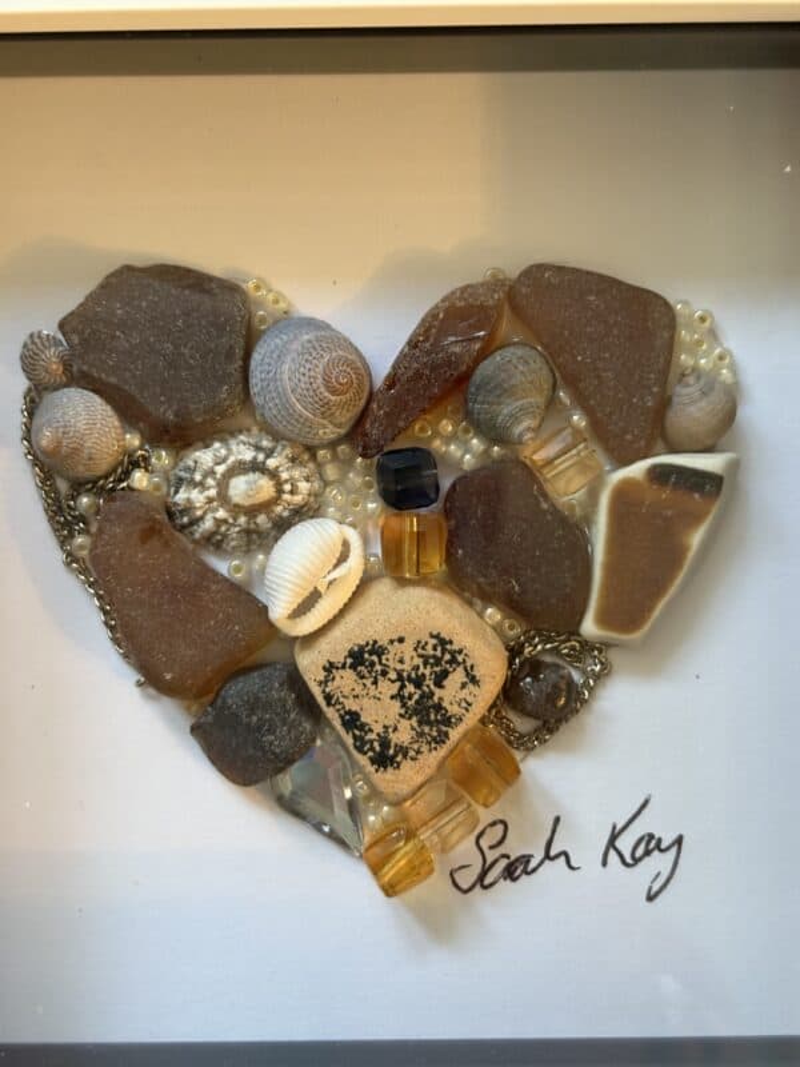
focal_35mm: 52
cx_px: 400
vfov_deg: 36.8
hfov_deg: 28.0
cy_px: 534
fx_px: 1602
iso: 250
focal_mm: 5.96
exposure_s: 1/25
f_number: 1.6
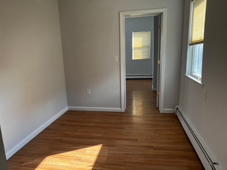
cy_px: 85
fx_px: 170
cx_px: 114
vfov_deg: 53.1
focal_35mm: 26
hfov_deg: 67.3
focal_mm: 5.7
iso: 50
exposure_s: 1/164
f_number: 1.5
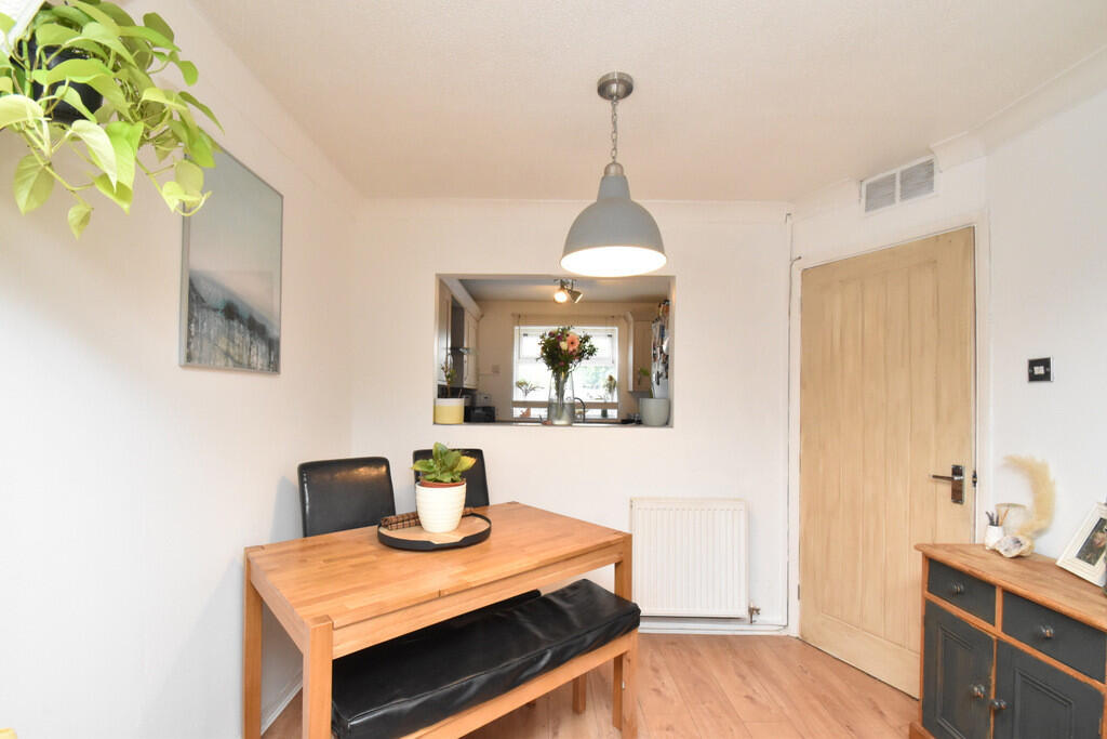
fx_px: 461
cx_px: 554
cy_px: 370
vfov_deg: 77.3
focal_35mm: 15
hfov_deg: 100.4
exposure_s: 1/60
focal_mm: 10
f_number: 10
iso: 2800
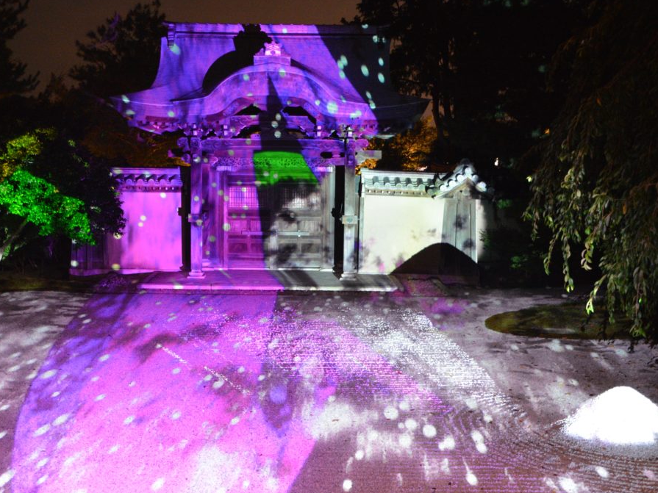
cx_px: 285
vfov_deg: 32.5
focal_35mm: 45
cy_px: 244
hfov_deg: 42.4
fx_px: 847
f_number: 4
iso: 3200
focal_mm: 27
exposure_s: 1/5
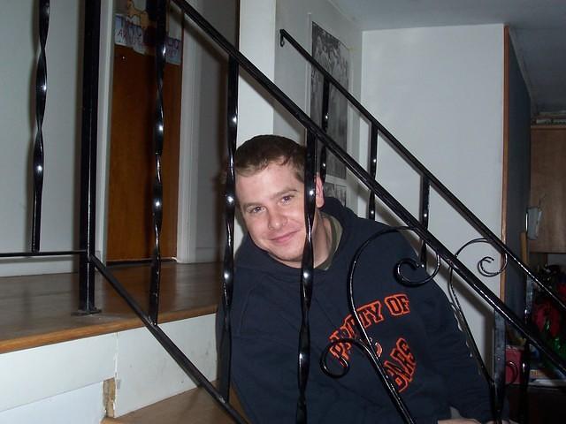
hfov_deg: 41.2
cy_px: 212
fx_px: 752
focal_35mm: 46
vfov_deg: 31.5
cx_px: 283
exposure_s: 1/60
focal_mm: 7
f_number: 3
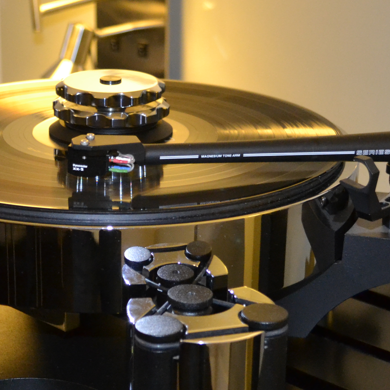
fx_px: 1211
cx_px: 163
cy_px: 235
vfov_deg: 18.3
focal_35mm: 95
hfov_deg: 18.3
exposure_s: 1/60
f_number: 4.5
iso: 2500
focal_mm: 28
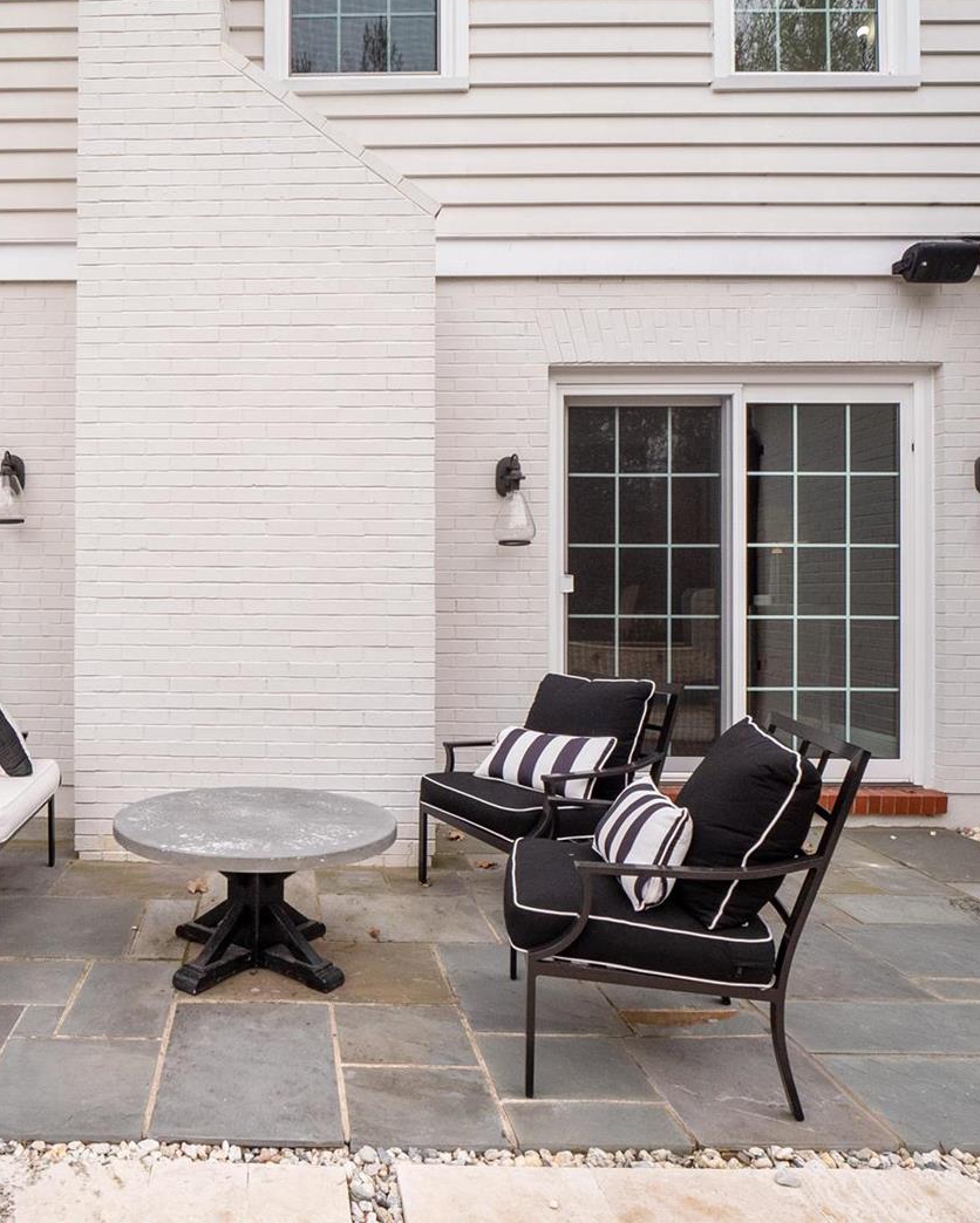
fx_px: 833
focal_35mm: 23
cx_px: 252
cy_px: 602
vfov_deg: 72.6
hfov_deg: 58.0
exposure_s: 1/320
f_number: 7.1
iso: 400
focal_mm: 8
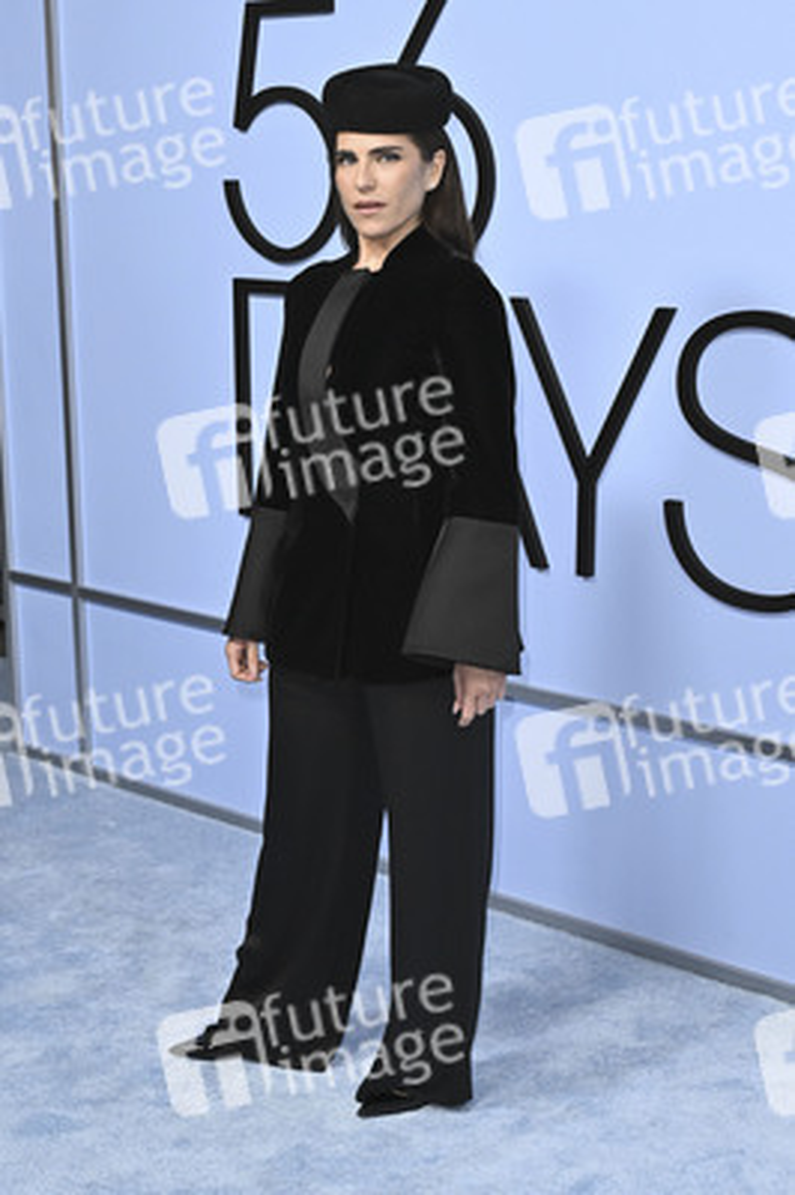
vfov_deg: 36.3
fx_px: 1825
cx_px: 398
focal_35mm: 55
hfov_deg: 24.6
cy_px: 598
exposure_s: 1/320
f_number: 5.6
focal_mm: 37
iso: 1600
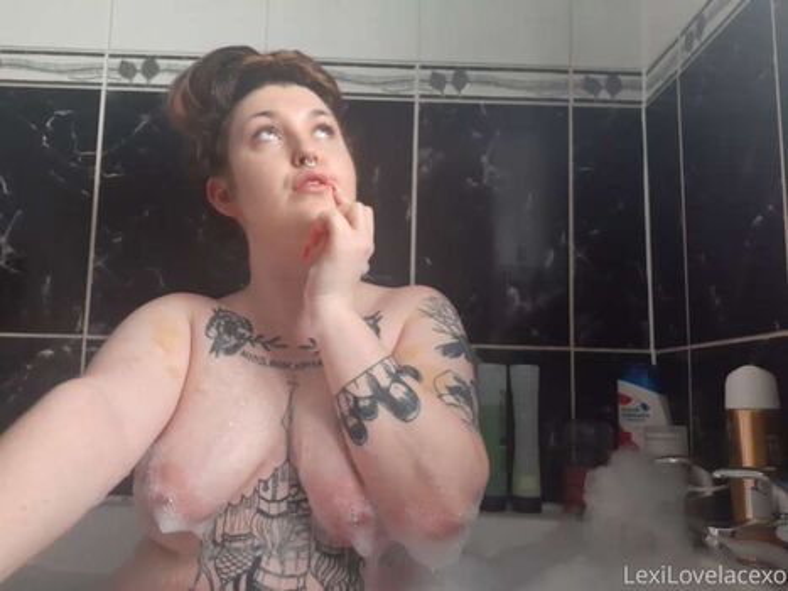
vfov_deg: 45.4
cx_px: 394
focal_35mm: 31
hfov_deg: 58.4
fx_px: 706
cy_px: 296
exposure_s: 1/33
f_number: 2
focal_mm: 3.75
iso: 250
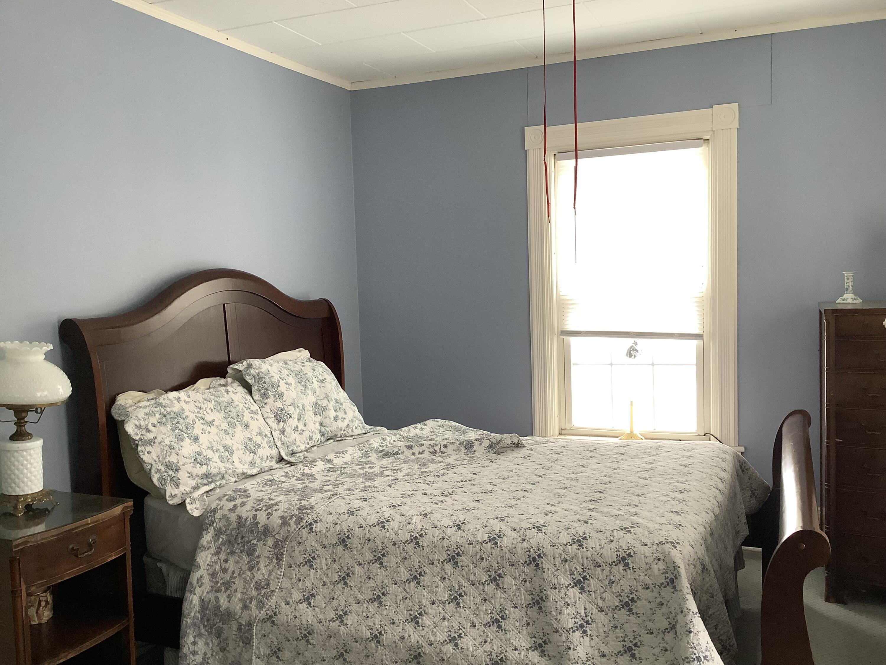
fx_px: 793
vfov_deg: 45.4
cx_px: 443
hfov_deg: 58.4
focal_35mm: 31
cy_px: 332
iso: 125
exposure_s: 1/50
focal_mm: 3.3
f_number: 2.4
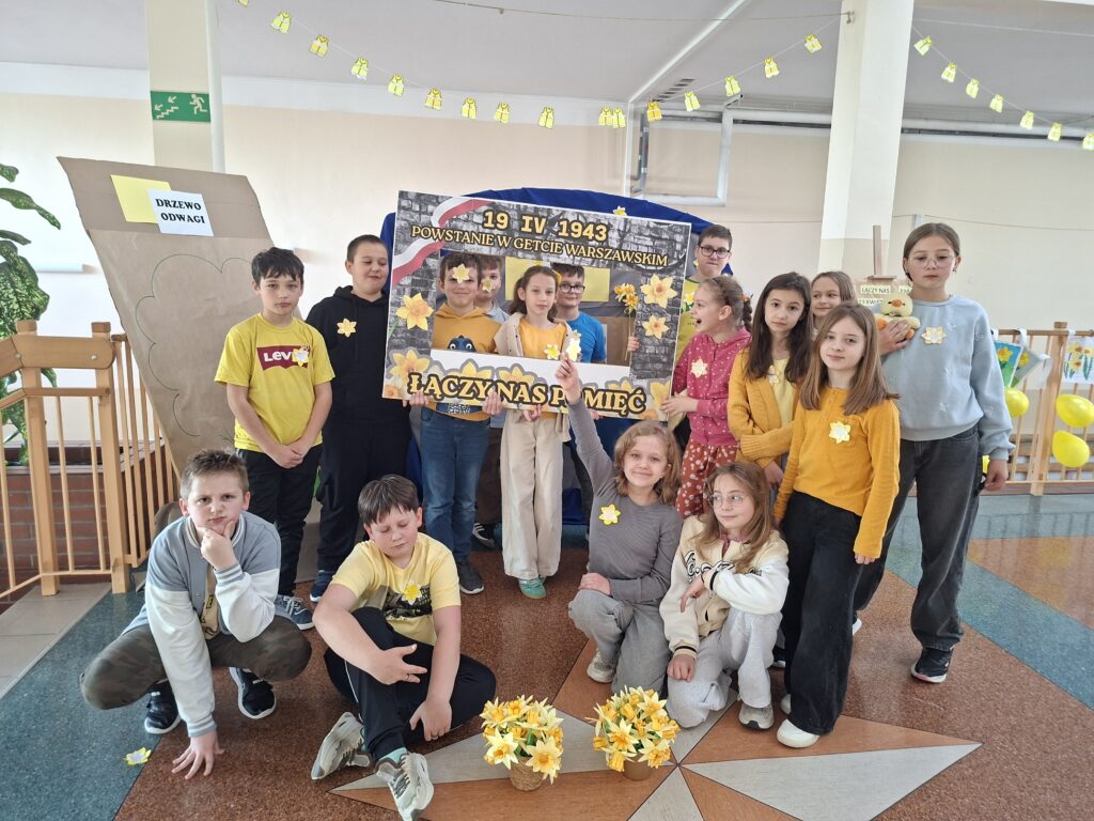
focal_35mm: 23
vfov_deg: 58.9
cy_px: 410
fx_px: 727
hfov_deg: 73.9
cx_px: 547
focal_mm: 5.54
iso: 200
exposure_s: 1/50
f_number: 1.8
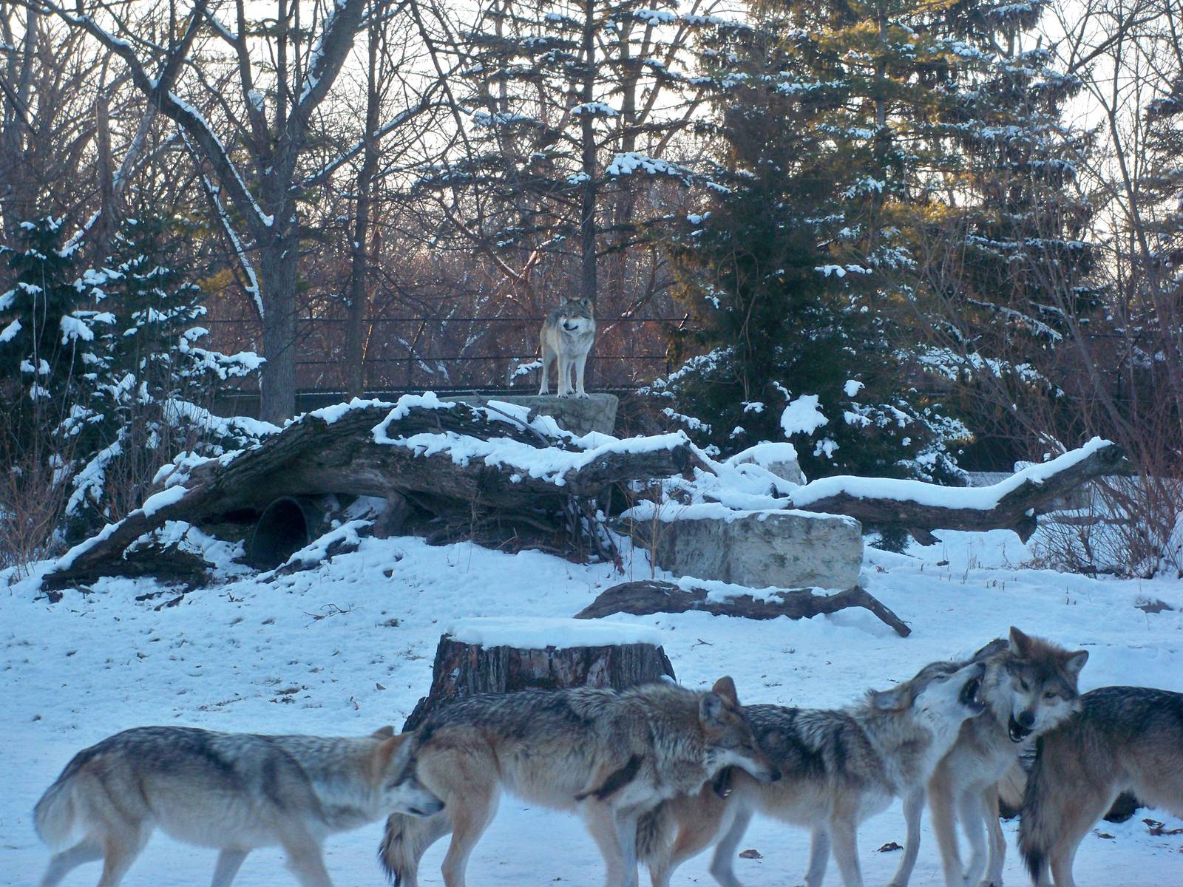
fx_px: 3588
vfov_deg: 14.1
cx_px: 592
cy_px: 444
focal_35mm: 105
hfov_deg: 18.7
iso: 200
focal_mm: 18.8
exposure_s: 1/100
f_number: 5.7
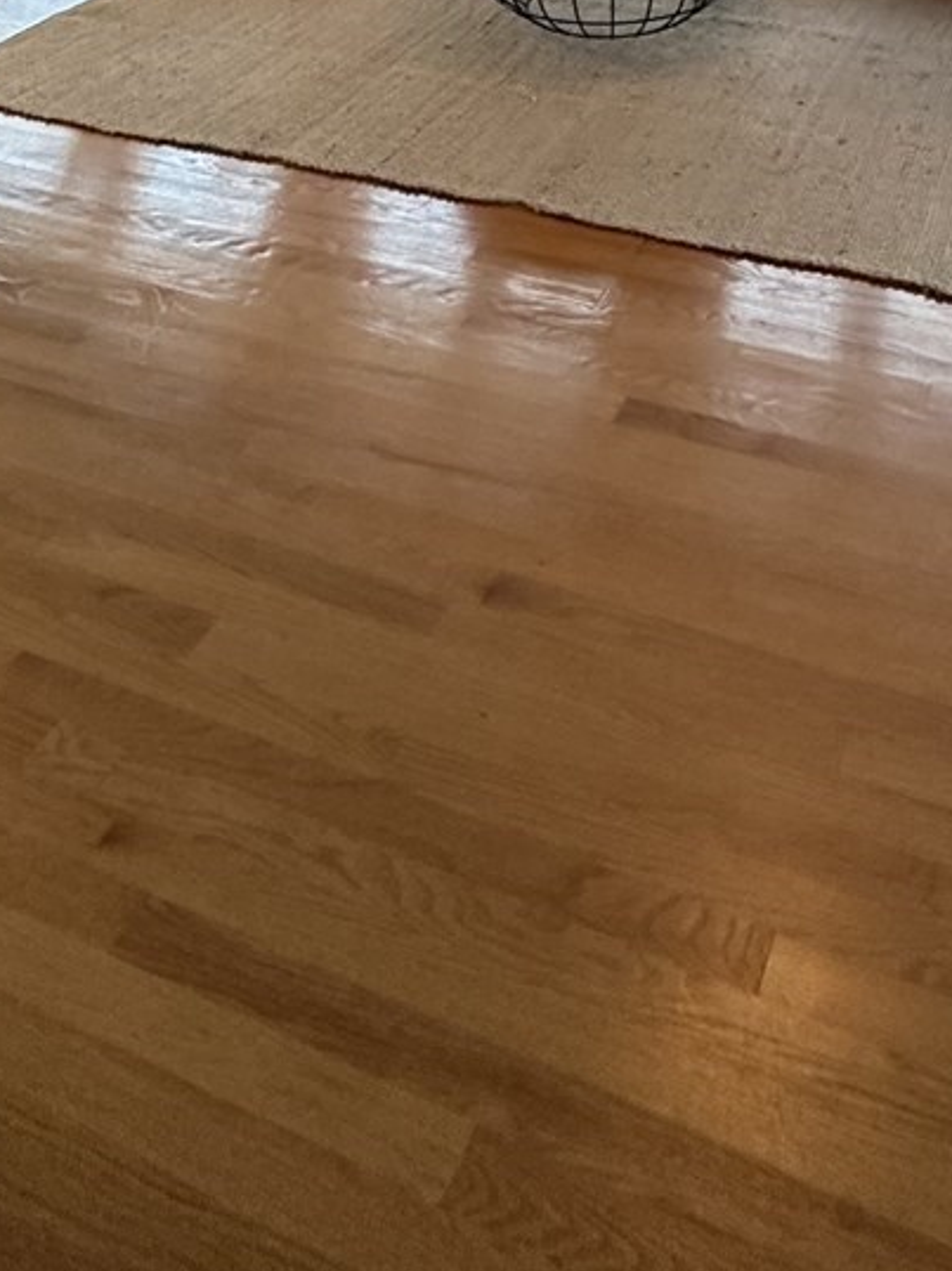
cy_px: -449
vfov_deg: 32.5
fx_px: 1468
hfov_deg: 35.5
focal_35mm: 40
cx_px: 650
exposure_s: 1/60
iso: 400
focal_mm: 2.22
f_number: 2.2
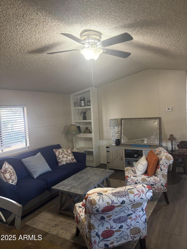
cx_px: 94
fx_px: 187
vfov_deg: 67.3
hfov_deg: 53.1
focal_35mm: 26
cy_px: 124
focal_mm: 5.96
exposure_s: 1/60
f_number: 1.6
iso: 200
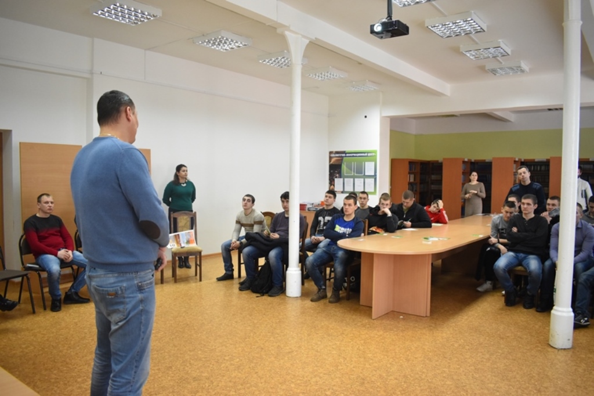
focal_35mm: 27
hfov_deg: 67.4
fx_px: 445
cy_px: 198
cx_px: 297
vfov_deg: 47.9
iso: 1600
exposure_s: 1/125
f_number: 4
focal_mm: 18
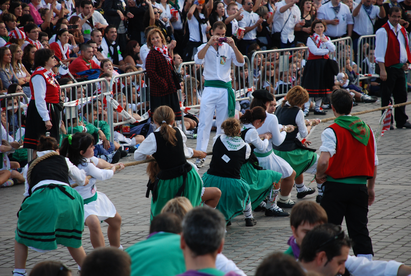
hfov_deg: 10.1
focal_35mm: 202
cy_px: 138
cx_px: 206
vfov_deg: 6.8
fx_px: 2317
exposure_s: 1/125
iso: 250
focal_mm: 135
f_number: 5.6
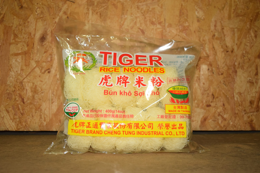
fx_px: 303
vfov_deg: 31.9
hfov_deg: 46.4
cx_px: 130
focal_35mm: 42
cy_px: 86
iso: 1250
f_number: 4.2
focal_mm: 28
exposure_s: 1/125
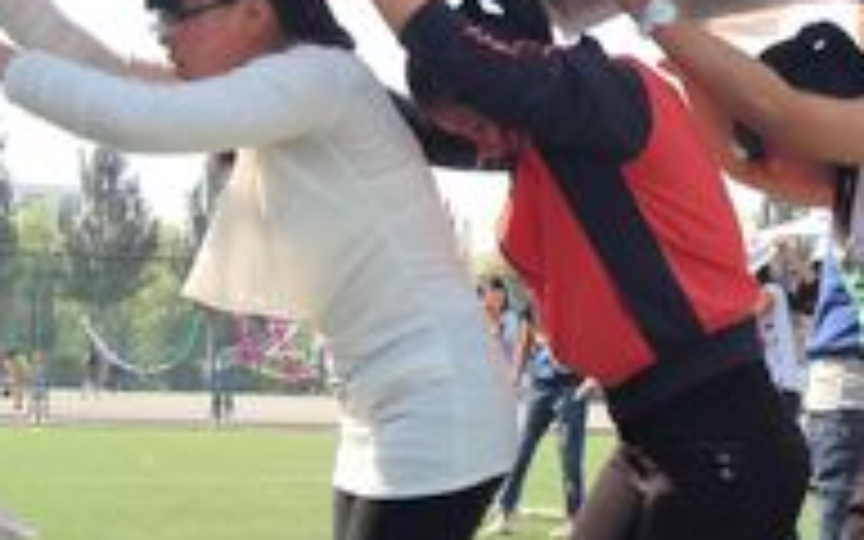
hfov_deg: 24.5
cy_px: 353
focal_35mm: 81
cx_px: 846
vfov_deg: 16.1
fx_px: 1907
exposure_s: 1/90
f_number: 8.2
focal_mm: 6.3
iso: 80
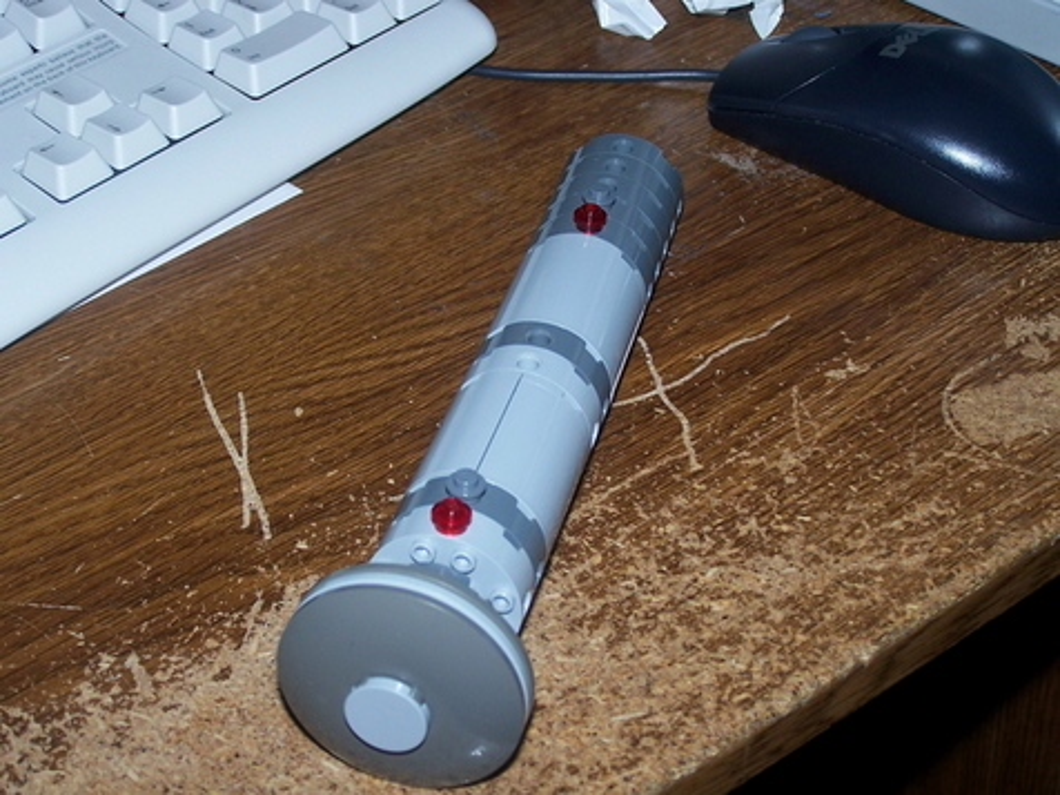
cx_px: 530
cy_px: 398
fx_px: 2113
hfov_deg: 28.2
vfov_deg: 21.3
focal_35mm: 69
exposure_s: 1/60
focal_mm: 11.5
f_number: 3.2
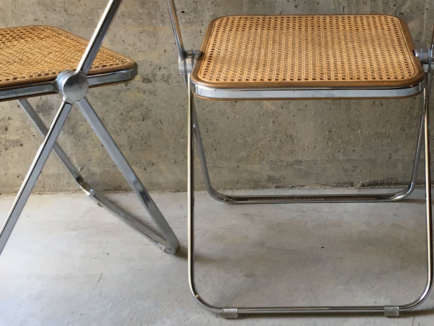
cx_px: 318
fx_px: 840
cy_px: 90
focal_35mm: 67
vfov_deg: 21.8
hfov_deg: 28.6
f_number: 2.2
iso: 40
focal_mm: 4.15
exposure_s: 1/33
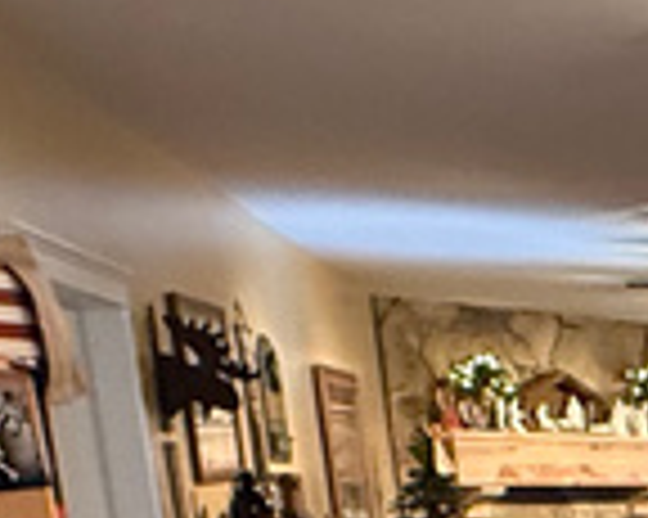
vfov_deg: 14.3
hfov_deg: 14.1
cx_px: 1521
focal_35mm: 97
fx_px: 1859
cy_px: 883
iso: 500
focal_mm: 2.22
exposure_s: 1/60
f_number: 2.2
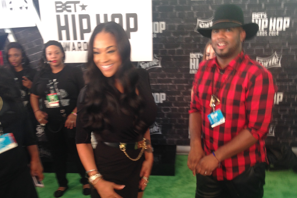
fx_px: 380
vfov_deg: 29.1
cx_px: 148
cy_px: 132
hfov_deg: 42.7
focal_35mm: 46
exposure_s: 1/24
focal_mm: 4.12
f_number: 2.4
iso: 50
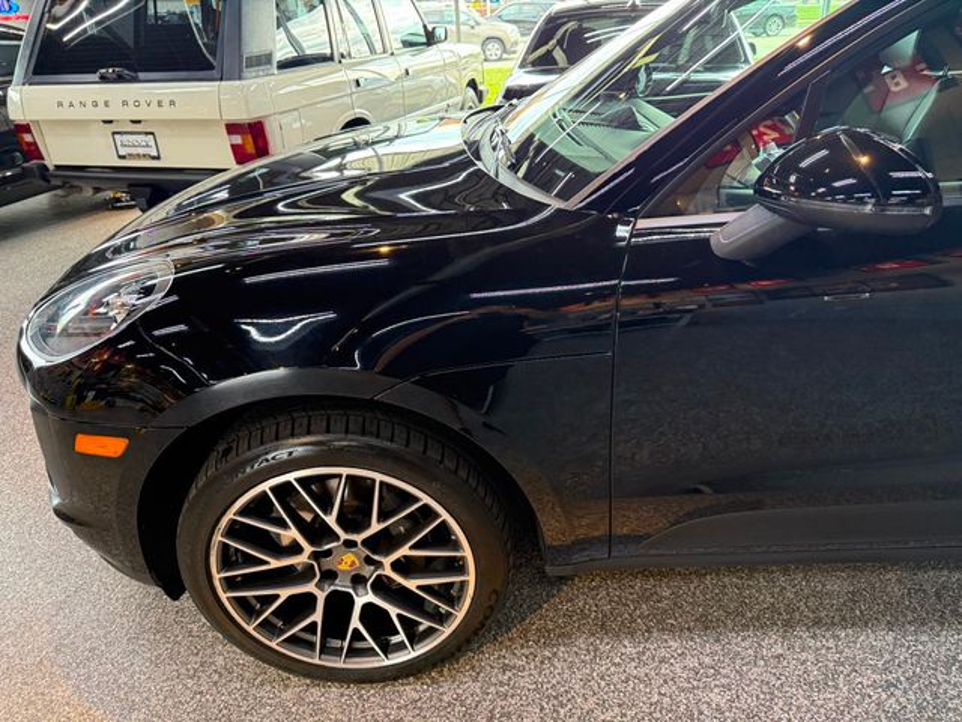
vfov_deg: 56.8
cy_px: 361
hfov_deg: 71.6
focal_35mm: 24
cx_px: 481
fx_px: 667
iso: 320
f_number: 1.78
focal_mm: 6.76
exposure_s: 1/120
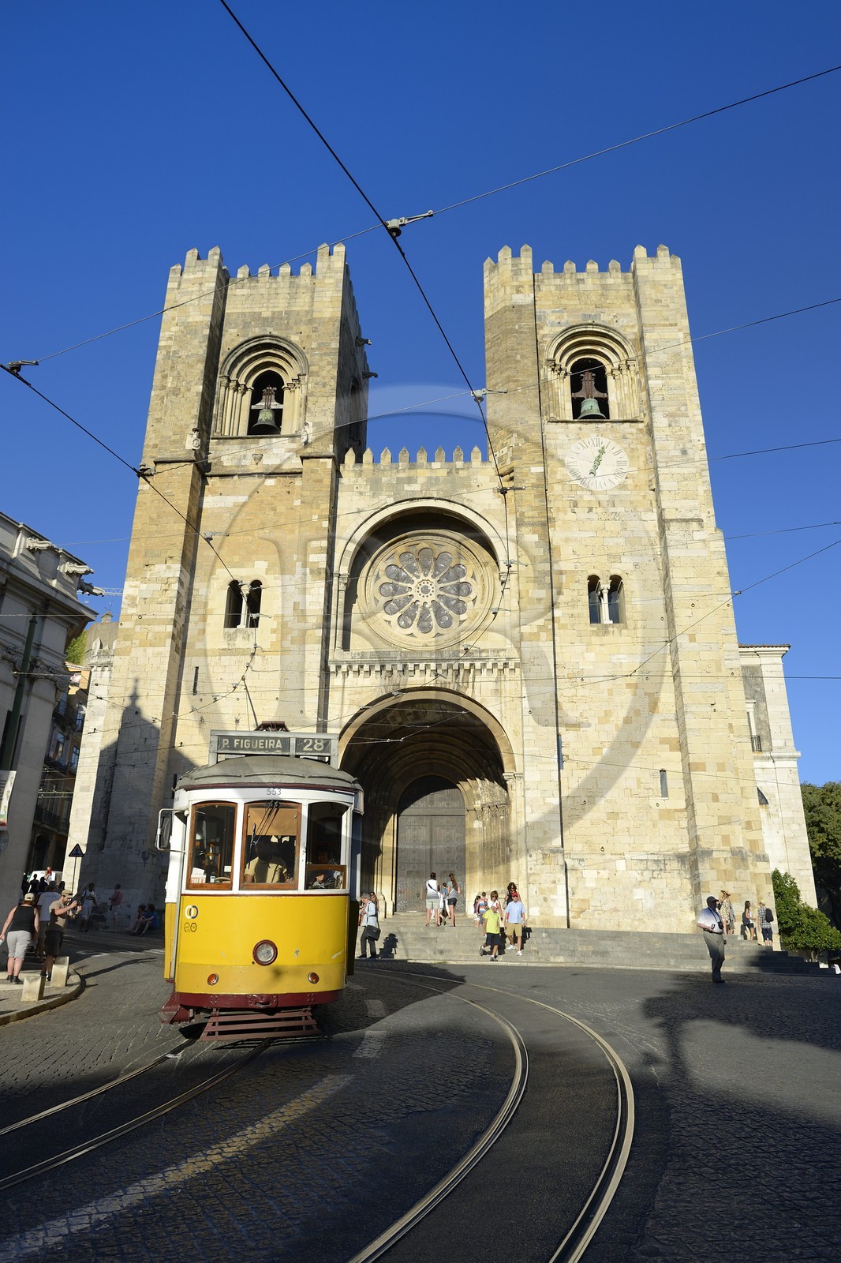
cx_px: 420
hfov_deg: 53.1
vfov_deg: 73.8
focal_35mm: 24
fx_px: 841
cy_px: 632
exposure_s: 1/400
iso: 100
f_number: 7.1
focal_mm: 24
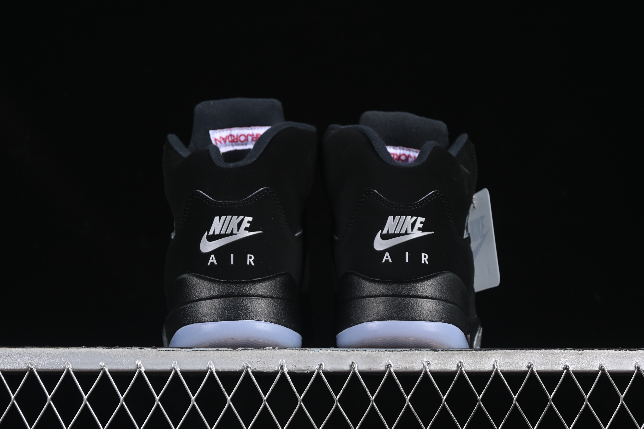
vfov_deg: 18.2
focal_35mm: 75
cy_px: 214
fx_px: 1342
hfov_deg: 27.0
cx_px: 322
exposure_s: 1/50
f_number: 6.3
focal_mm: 50
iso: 160
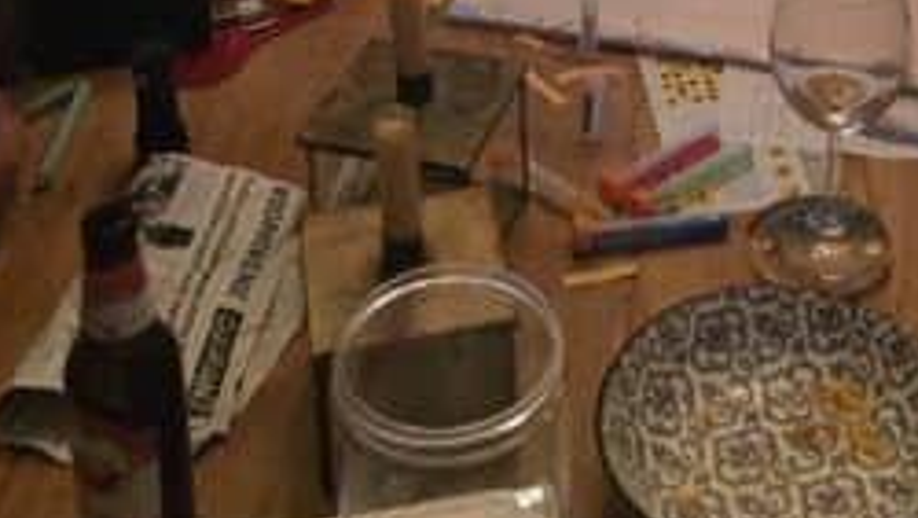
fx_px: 1876
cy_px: -397
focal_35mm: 77
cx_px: 661
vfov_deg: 14.1
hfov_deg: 27.2
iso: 1600
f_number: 1.7
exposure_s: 1/33
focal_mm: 6.3
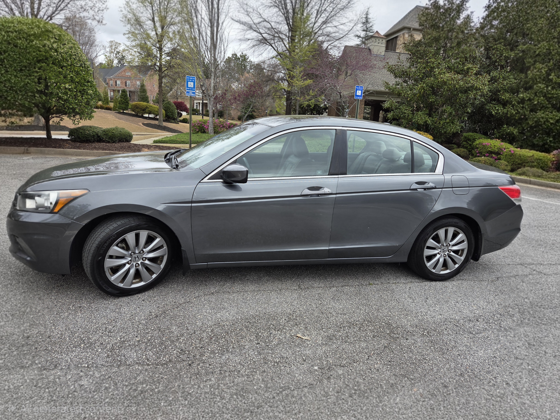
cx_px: 280
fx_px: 372
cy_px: 210
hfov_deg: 73.9
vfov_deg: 58.9
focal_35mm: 23
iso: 80
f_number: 1.8
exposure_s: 1/1429
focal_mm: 5.4
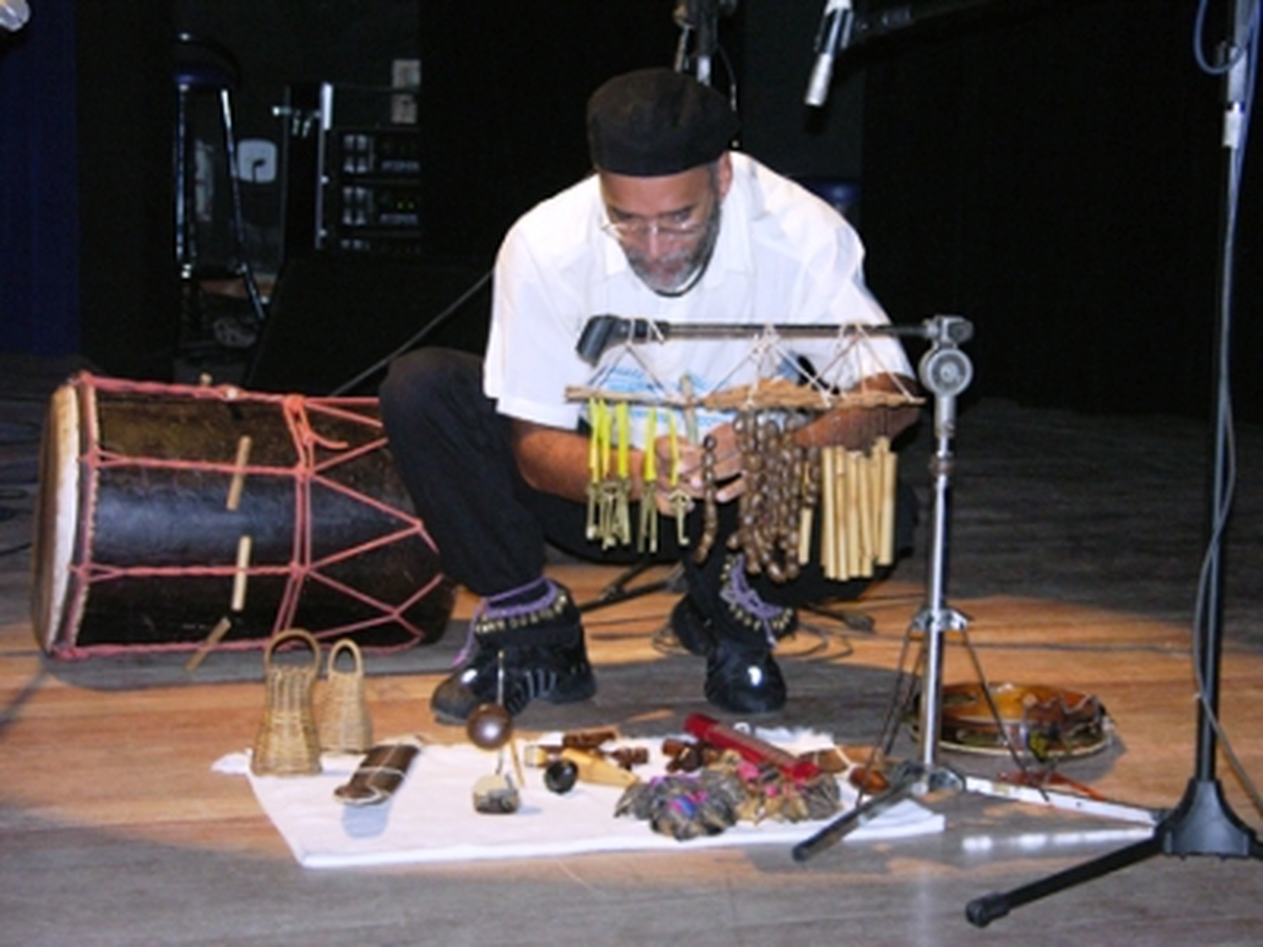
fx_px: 3393
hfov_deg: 21.1
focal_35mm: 93
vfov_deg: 15.9
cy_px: 474
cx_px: 632
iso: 200
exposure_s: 1/120
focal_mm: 23.7
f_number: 3.6
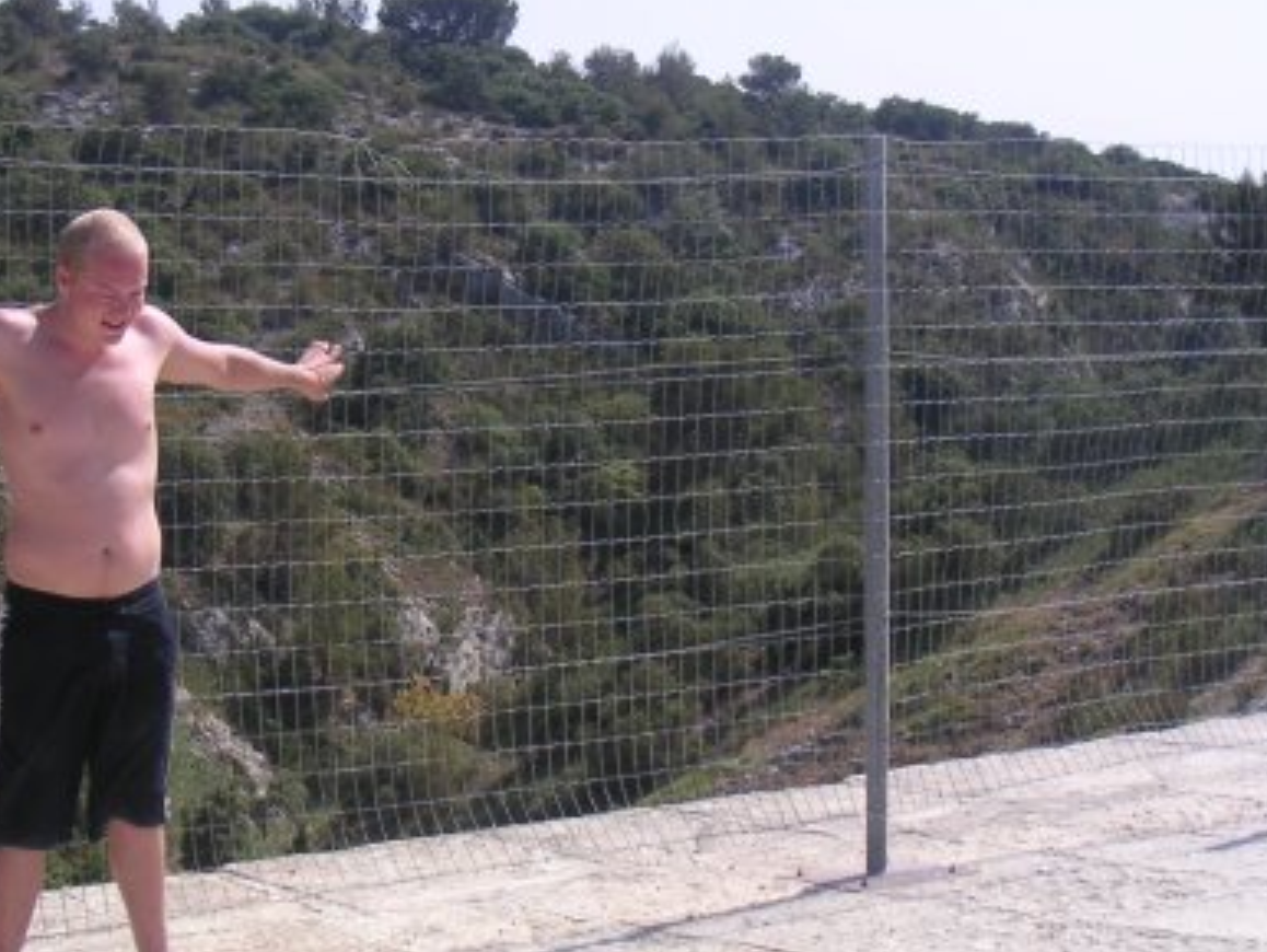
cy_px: 535
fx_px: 2307
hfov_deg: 30.4
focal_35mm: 63
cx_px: 397
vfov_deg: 23.3
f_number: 2.8
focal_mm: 6
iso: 50
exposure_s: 1/750
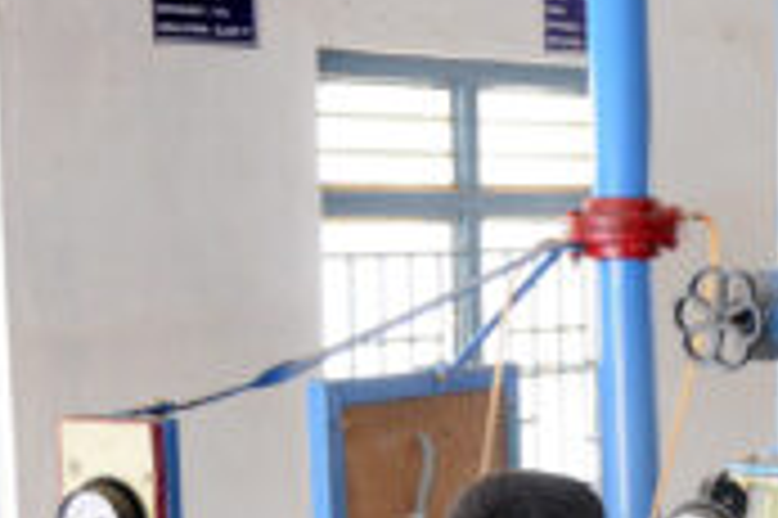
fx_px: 2699
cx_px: 1093
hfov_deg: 15.4
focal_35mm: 125
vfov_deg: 10.9
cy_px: 504
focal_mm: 24
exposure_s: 1/40
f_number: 3.8
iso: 400
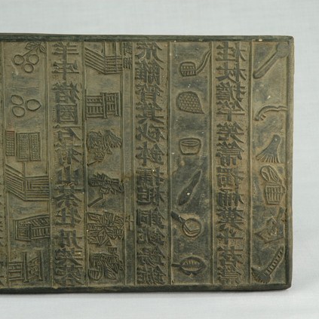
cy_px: 160
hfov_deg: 12.9
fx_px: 1408
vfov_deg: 12.9
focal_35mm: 135
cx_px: 120
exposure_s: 1/15
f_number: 7.1
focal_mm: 70
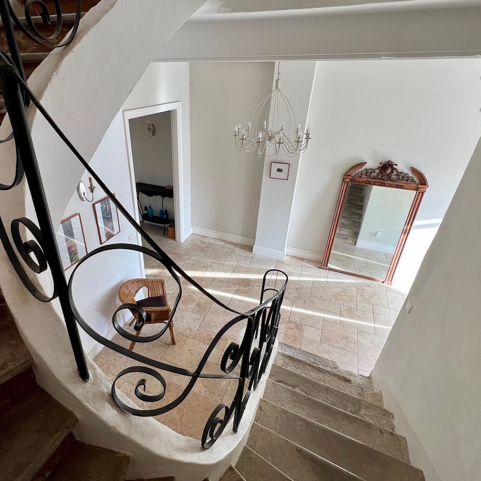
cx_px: 192
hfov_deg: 86.3
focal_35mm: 16
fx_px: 252
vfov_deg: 87.4
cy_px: 230
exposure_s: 1/100
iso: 80
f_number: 1.8
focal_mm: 1.57
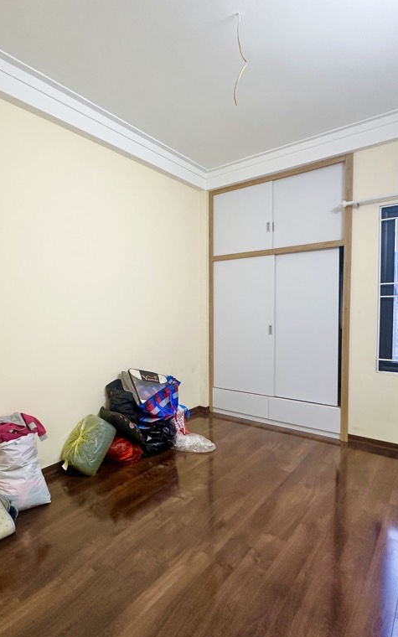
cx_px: 145
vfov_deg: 85.1
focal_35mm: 20
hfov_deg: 58.8
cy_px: 320
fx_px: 347
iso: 160
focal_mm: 2.22
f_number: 2.2
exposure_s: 1/50
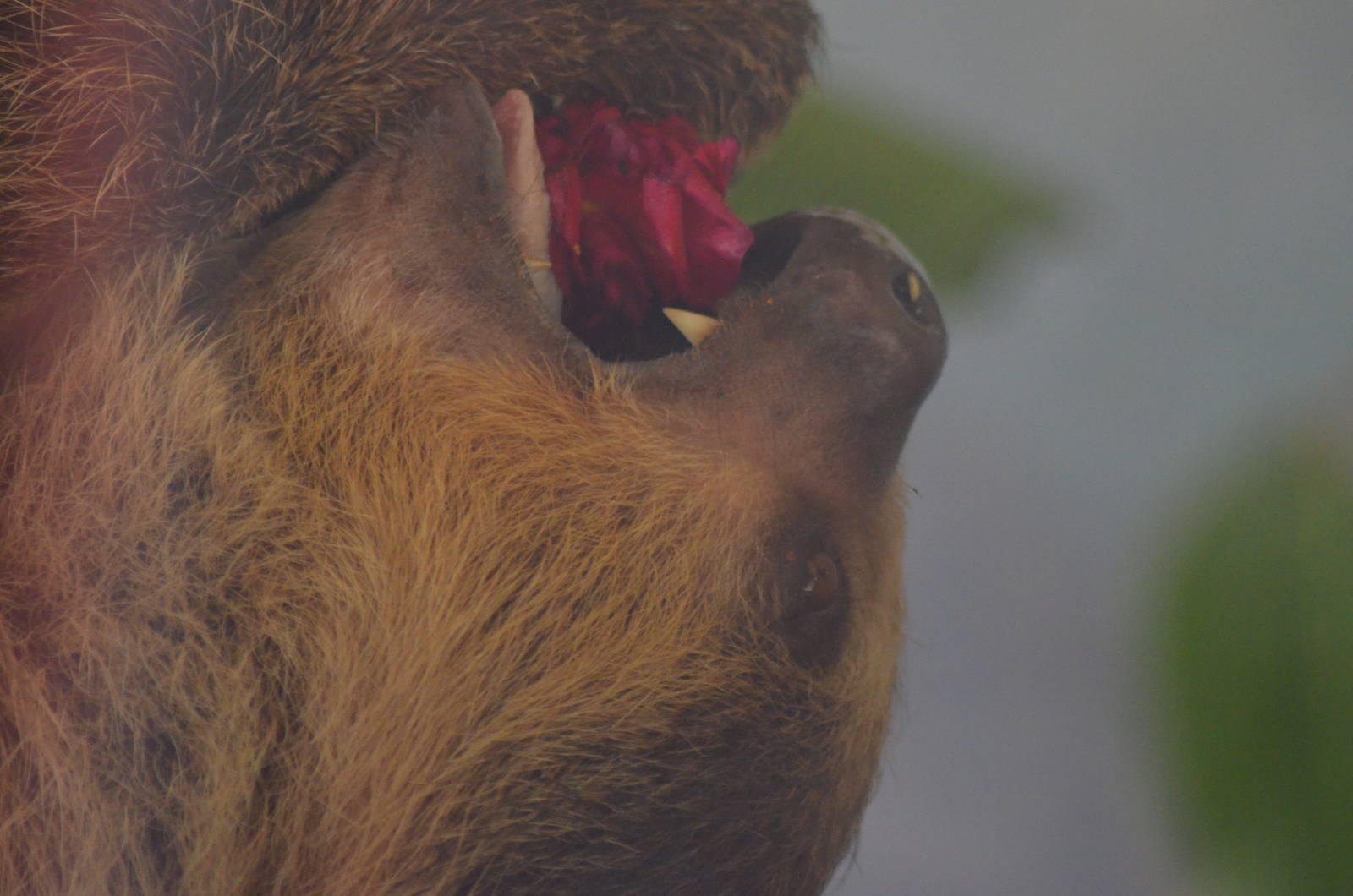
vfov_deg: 3.0
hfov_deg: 4.6
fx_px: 16879
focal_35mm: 450
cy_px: 448
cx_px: 676
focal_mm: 300
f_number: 5.6
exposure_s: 1/500
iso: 2800
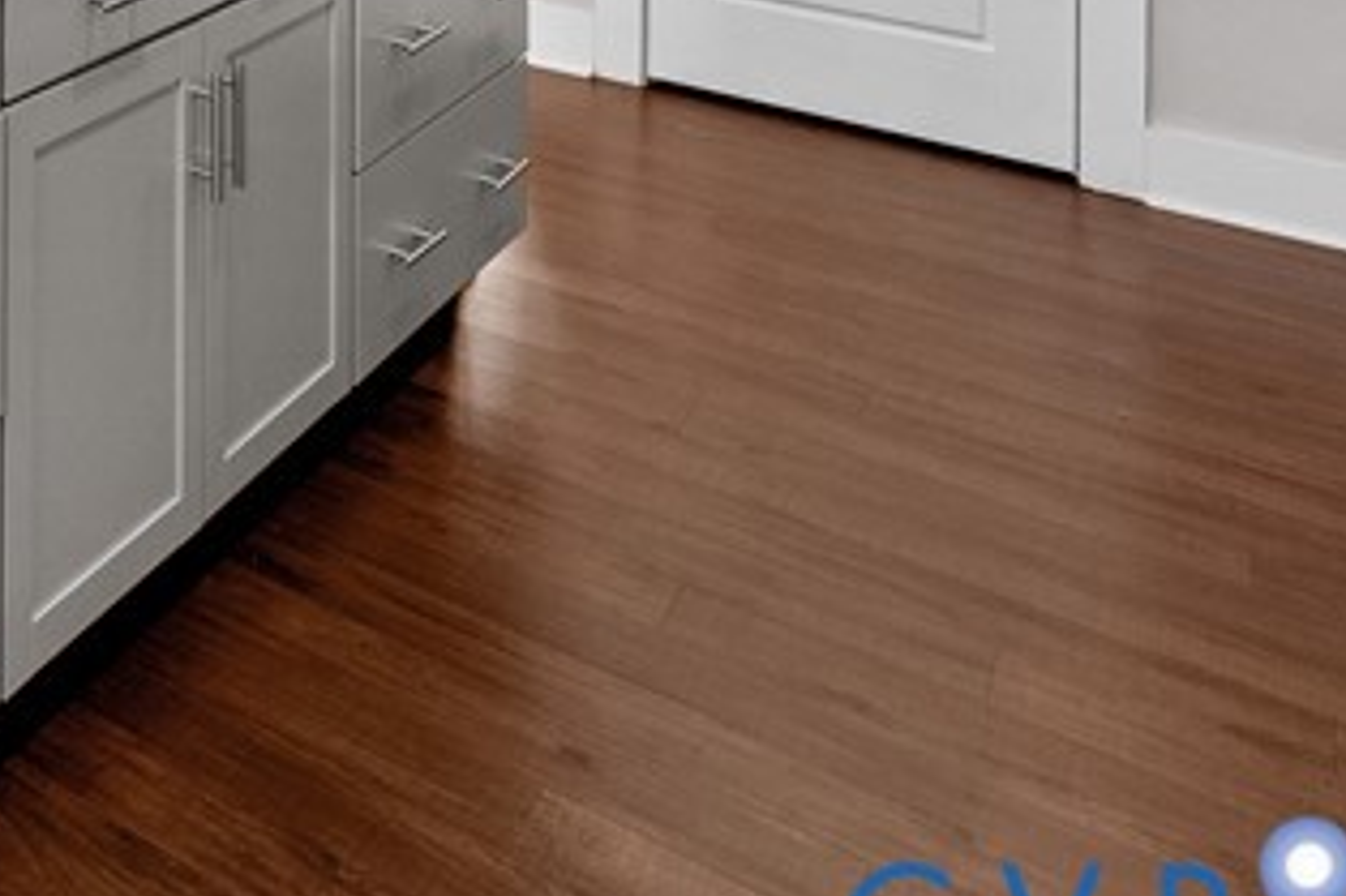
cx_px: -553
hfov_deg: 30.3
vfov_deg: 23.1
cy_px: -502
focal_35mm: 45
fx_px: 1682
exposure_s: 1/13
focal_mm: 13
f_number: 9
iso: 1250
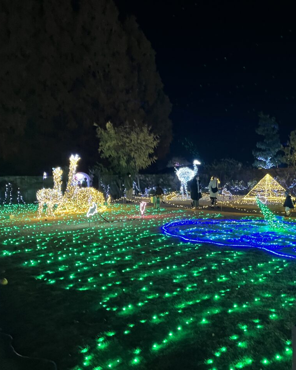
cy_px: 184
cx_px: 224
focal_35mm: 34
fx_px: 372
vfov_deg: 52.8
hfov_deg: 42.0
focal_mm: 5.1
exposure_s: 1/40
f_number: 1.6
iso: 500
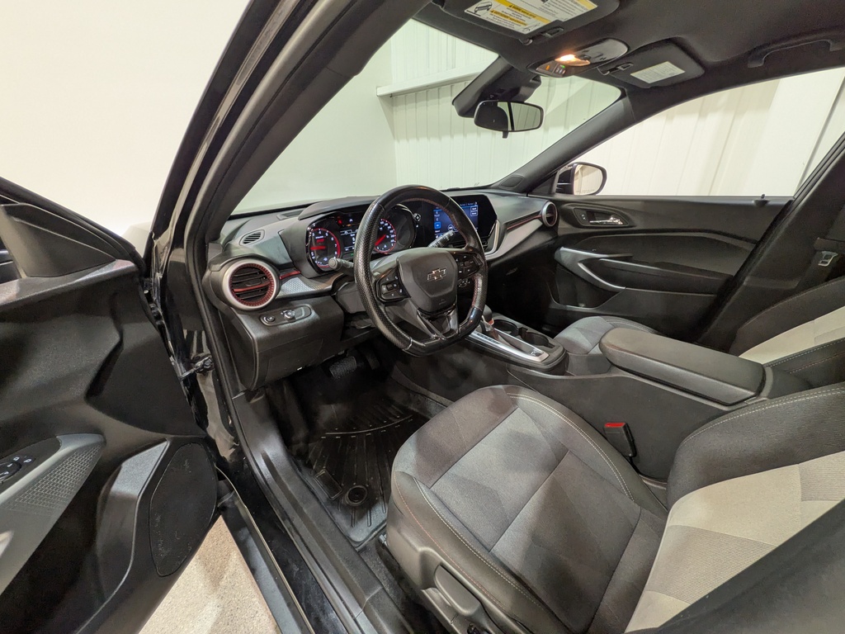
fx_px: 342
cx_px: 422
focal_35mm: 14
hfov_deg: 102.1
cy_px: 317
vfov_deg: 85.7
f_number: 2.2
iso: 126
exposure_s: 1/50
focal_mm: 1.83
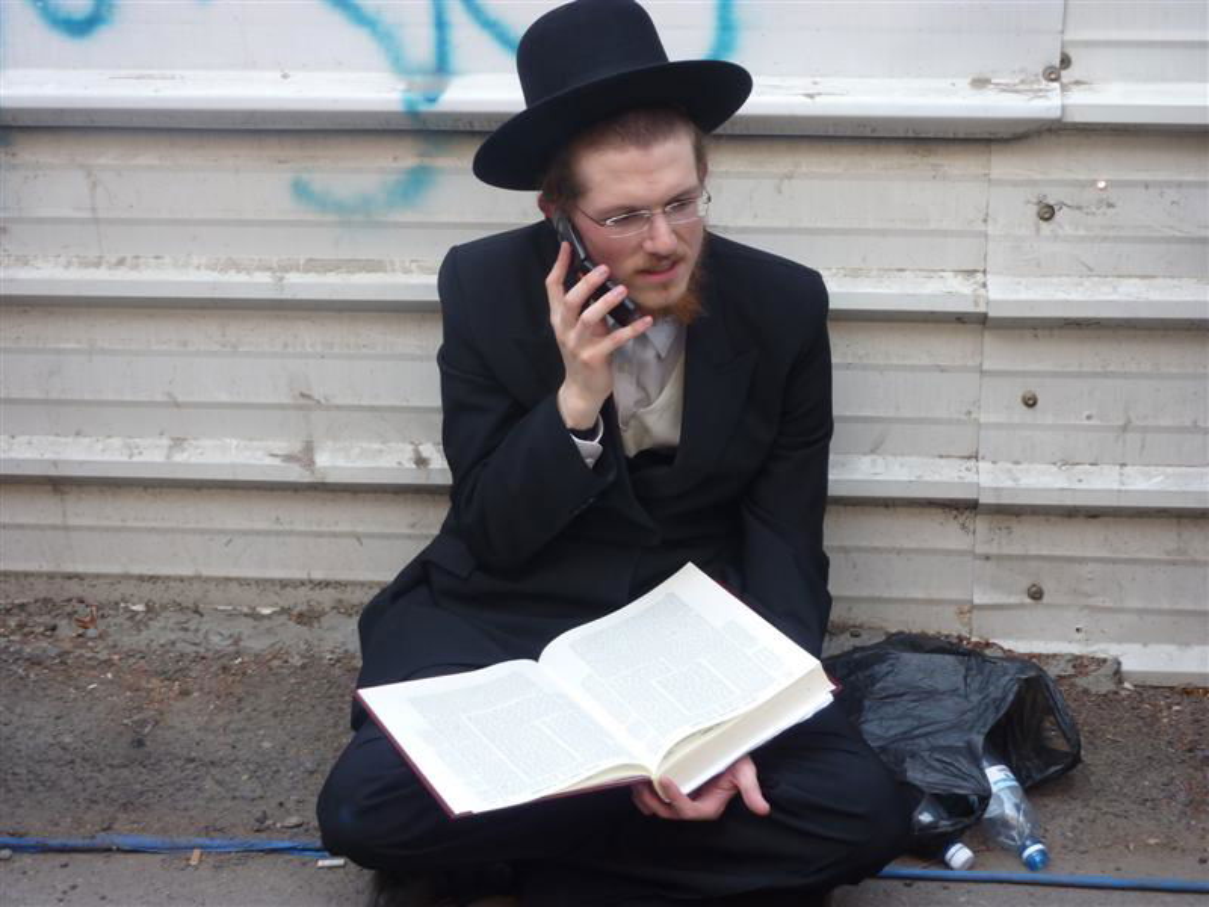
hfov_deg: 32.7
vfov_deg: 24.8
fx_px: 2061
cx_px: 604
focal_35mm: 59
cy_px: 454
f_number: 3.9
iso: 80
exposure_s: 1/40
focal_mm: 9.7
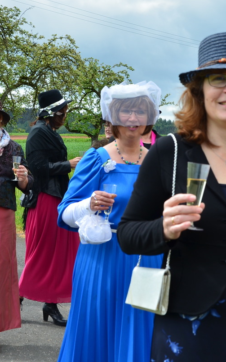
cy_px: 179
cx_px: 188
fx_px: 805
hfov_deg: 15.8
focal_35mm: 82
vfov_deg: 25.3
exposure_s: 1/320
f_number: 10
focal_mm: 35
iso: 200
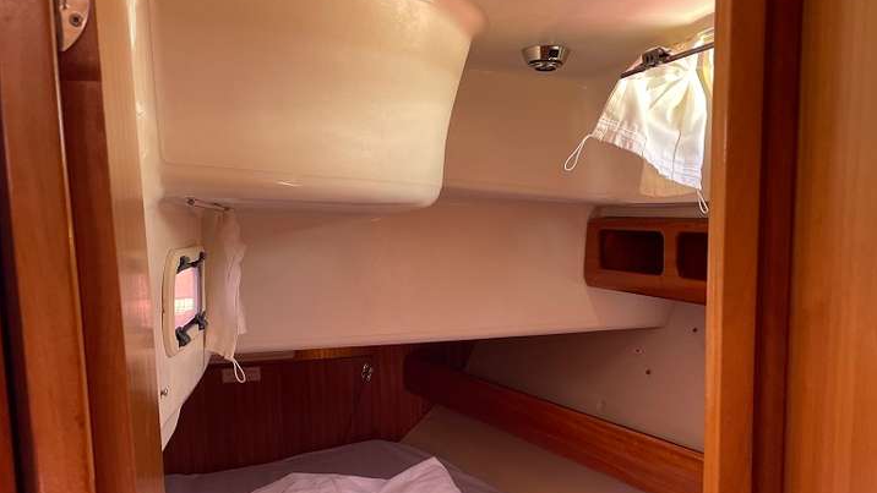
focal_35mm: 38
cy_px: 316
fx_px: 884
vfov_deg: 31.0
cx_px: 440
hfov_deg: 52.8
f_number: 1.6
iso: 80
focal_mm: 4.2
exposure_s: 1/121
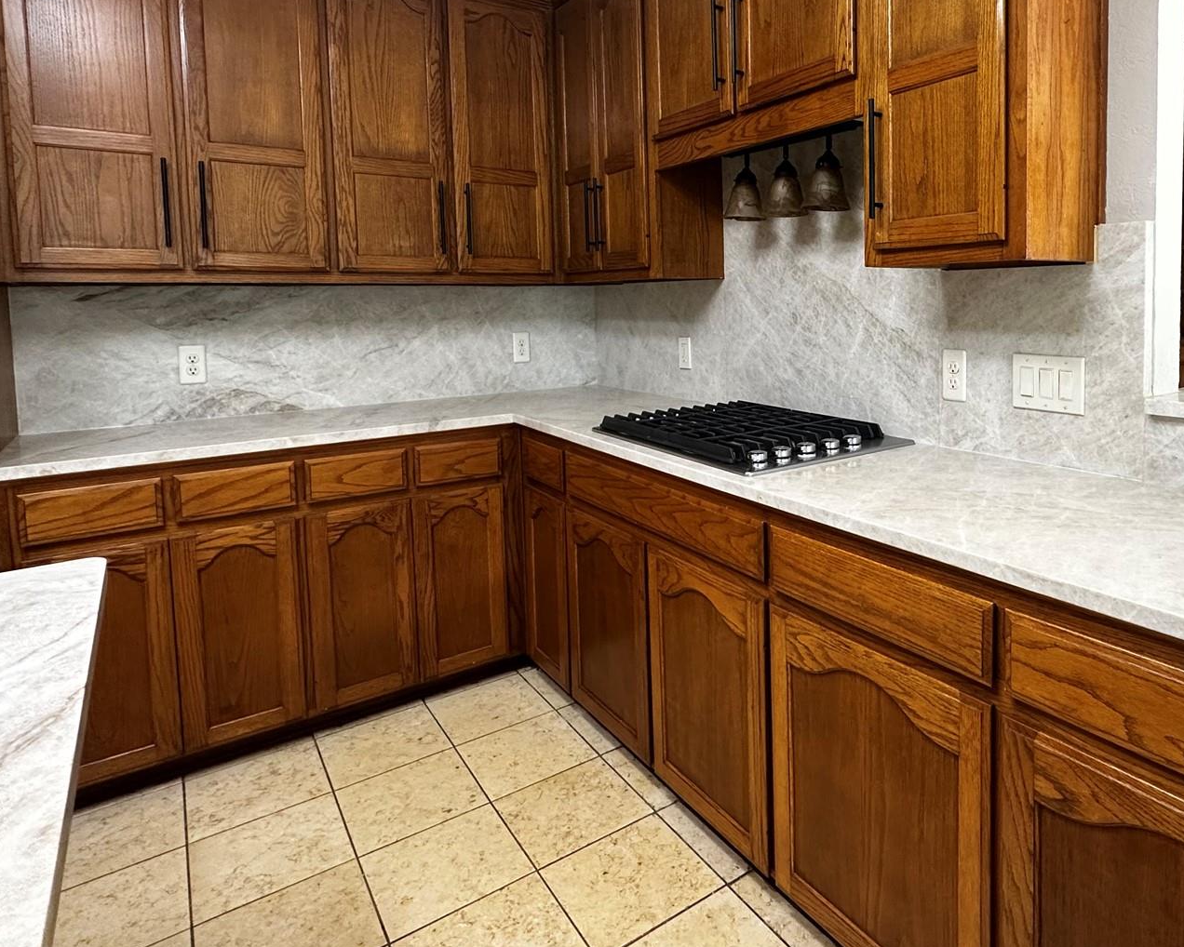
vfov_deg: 62.2
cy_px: 348
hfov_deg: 73.2
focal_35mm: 22
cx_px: 771
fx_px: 771
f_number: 2.2
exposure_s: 1/60
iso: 200
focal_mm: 2.22
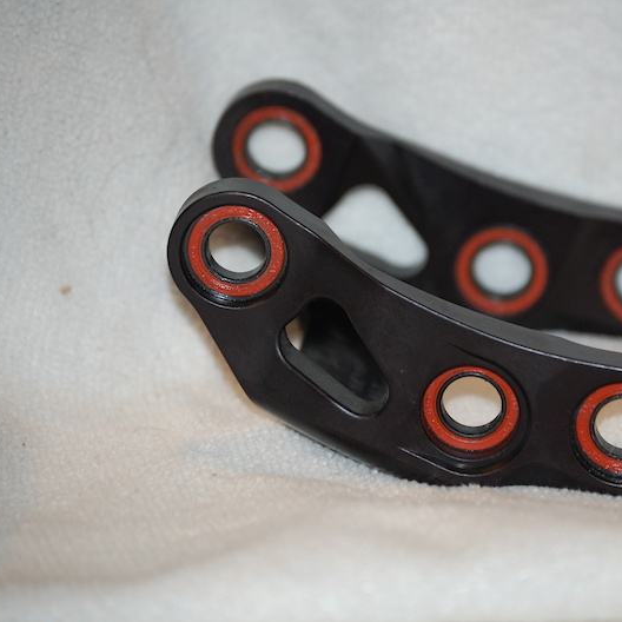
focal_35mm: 193
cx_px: 379
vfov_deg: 9.1
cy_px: 311
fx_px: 3924
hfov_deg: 9.1
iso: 400
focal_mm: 100
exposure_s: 1/60
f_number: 4.8
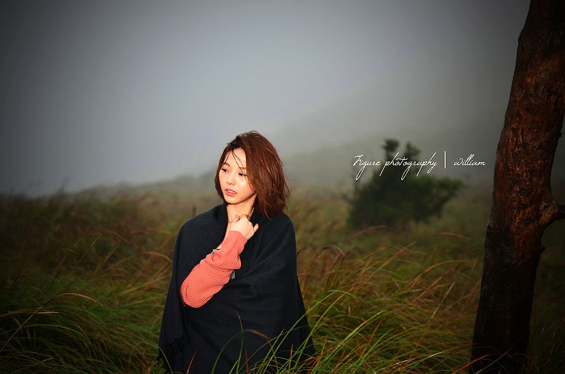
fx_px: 1644
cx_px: 282
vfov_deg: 13.0
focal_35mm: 105
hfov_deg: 19.5
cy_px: 187
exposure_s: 1/125
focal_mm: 70
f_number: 2.8
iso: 100
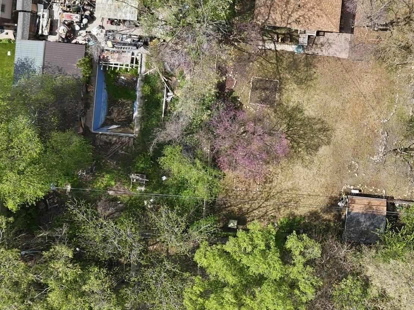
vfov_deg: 26.8
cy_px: 89
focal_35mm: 54
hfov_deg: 34.4
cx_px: 335
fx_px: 646
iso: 210
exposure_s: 1/6000
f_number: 1.8
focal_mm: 8.7
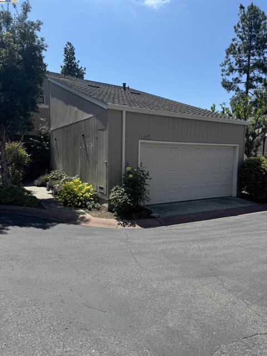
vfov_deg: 71.6
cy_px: 178
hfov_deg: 56.8
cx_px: 134
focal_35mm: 24
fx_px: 247
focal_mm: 6.76
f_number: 1.78
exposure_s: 1/4310
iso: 80
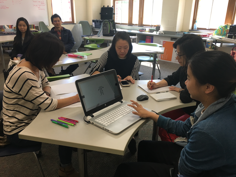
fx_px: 198
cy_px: 88
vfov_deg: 48.2
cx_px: 118
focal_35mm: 29
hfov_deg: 61.7
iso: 25
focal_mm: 4.15
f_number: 2.2
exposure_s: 1/15
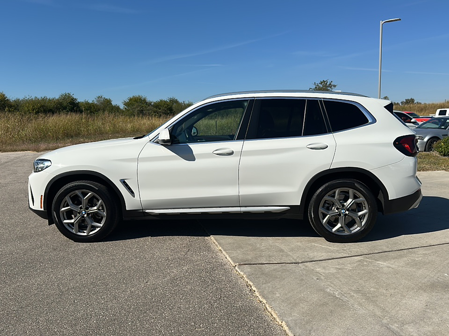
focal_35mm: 25
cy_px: 168
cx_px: 224
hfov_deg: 69.4
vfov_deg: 54.9
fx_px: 324
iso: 80
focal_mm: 6.86
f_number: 1.78
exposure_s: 1/8333
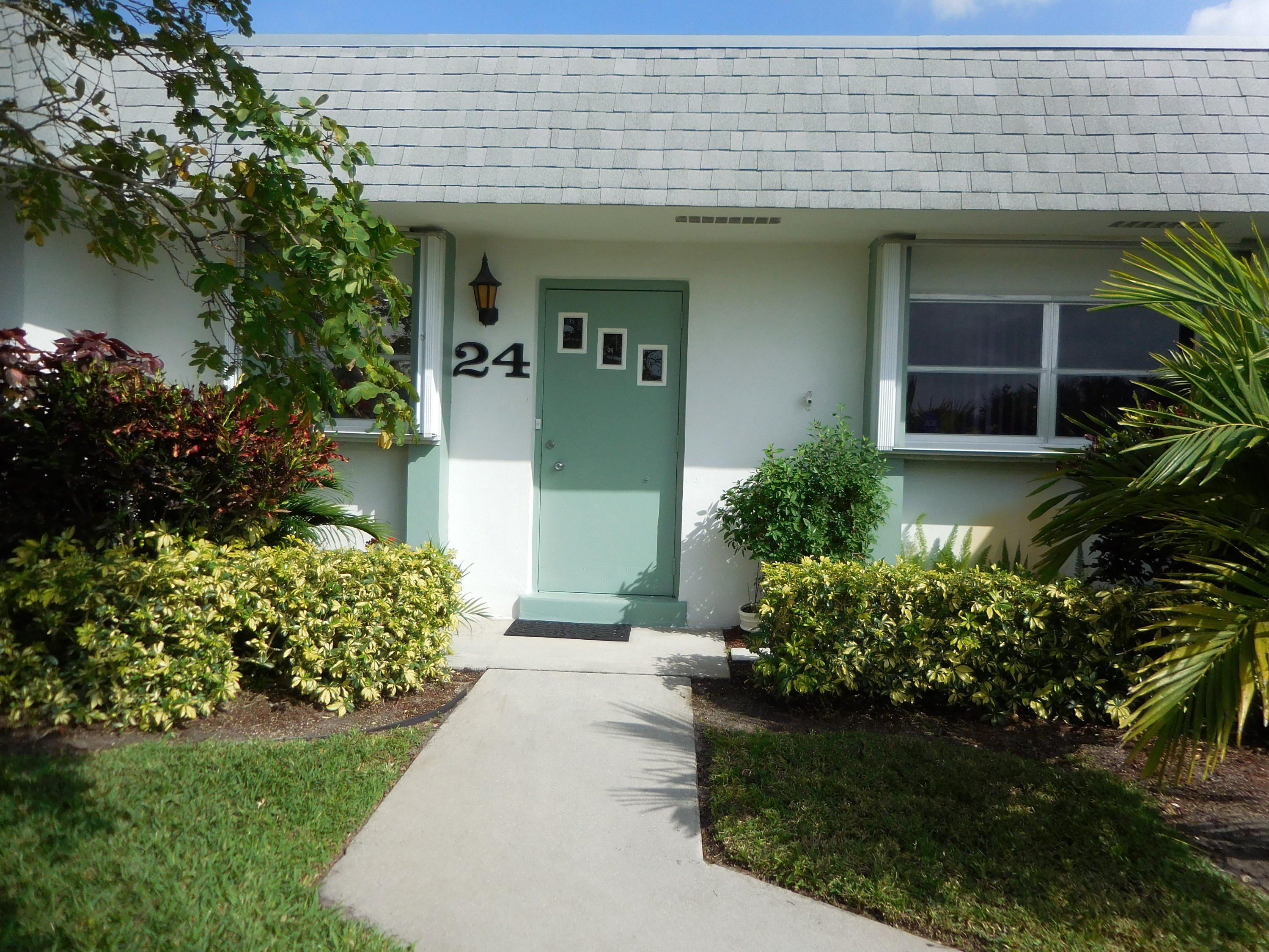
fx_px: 916
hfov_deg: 69.4
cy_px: 476
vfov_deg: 54.9
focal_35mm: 25
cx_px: 634
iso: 125
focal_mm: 4.5
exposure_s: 1/1600
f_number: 3.3
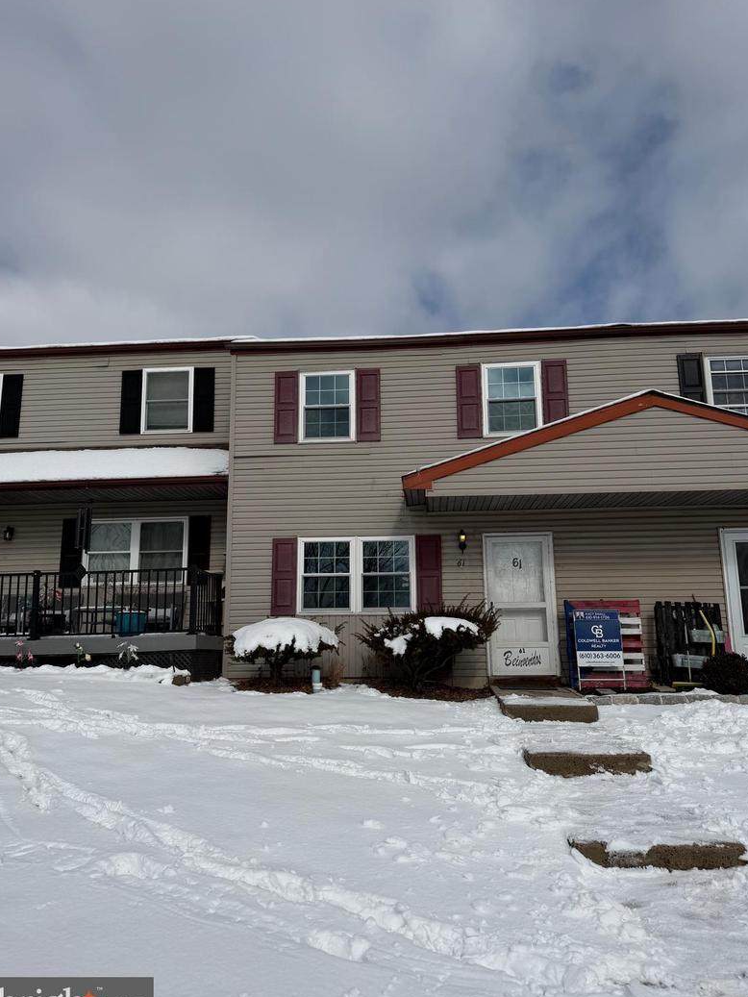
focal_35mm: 25
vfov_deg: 69.4
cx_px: 374
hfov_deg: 54.9
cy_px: 513
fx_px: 720
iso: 80
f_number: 1.78
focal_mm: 6.76
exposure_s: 1/14286
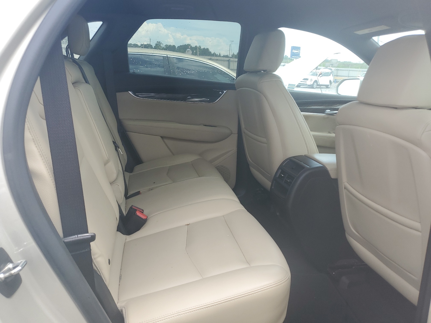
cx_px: 216
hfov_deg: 67.3
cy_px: 162
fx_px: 324
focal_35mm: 26
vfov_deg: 53.1
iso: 50
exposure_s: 1/476
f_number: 1.5
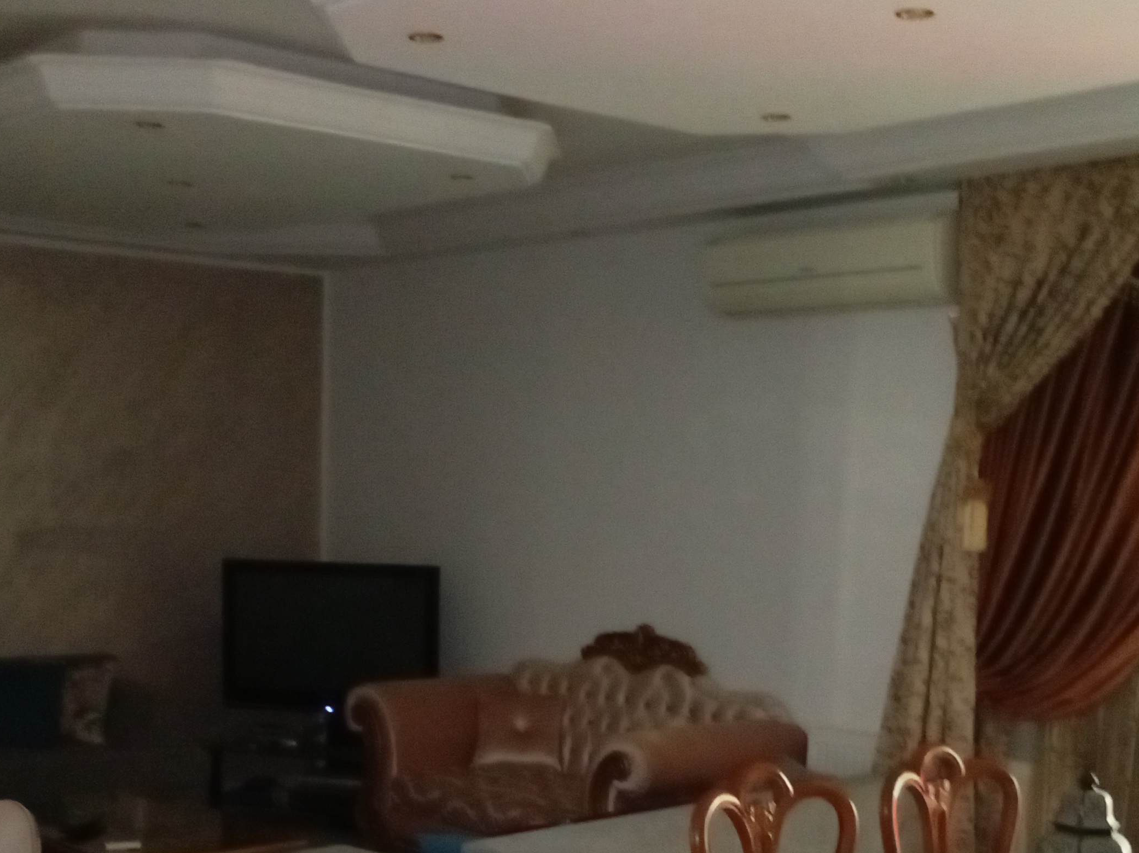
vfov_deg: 28.8
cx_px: 514
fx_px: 1611
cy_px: 712
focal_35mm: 49
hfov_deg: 38.9
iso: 1675
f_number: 1.8
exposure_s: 1/20
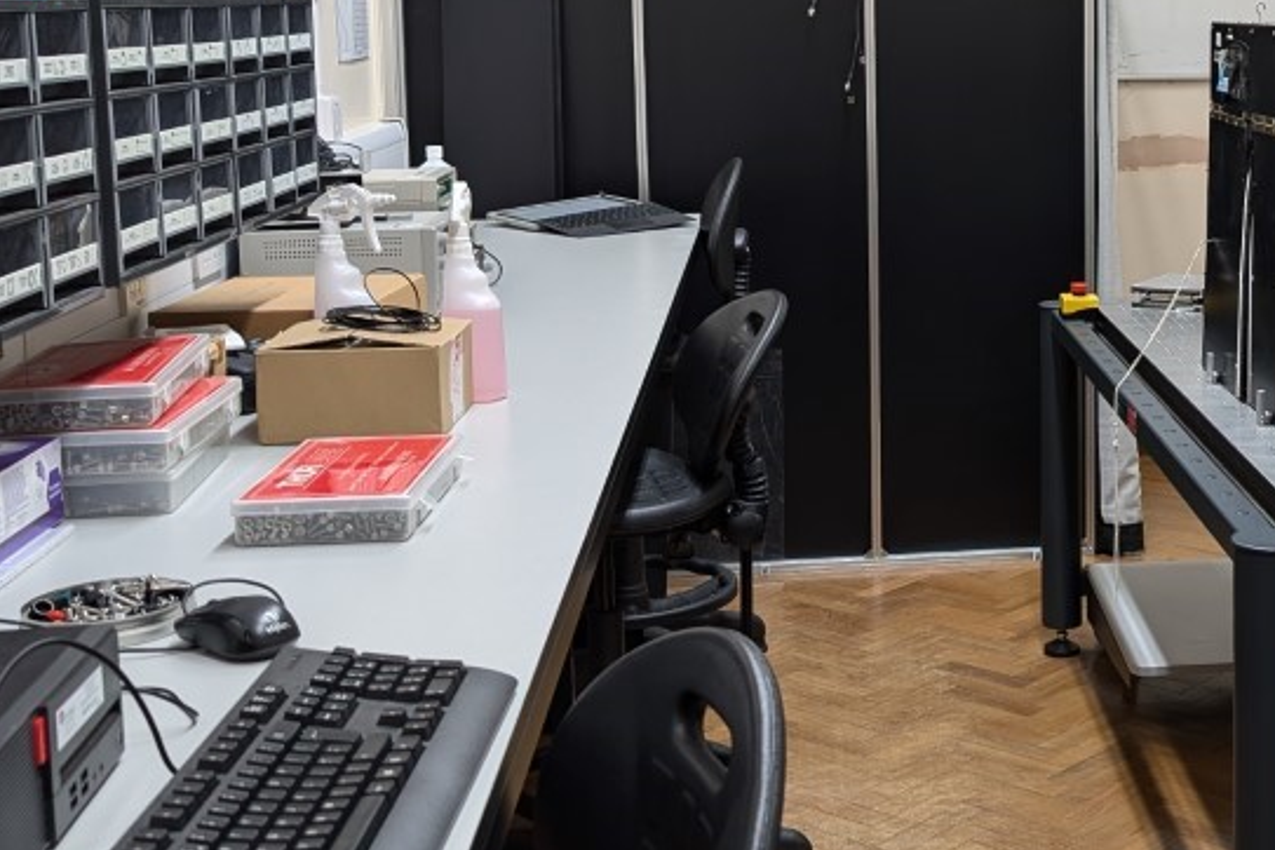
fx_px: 1948
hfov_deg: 34.6
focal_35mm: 55
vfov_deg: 24.3
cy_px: 202
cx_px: 1098
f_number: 1.68
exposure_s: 1/25
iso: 57
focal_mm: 6.9
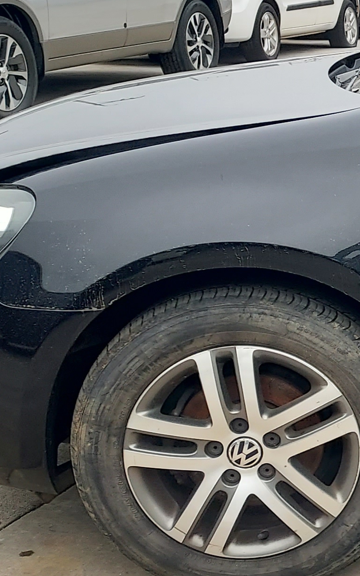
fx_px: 1303
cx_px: 736
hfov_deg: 13.4
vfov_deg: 24.9
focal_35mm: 83
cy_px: 256
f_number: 1.8
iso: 40
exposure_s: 1/262
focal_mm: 4.6
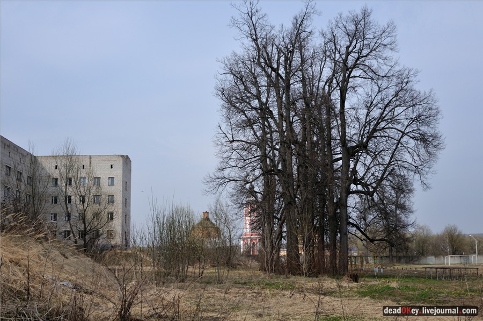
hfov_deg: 53.2
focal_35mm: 36
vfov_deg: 36.8
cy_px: 160
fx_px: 482
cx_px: 242
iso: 200
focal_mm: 24
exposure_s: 1/1250
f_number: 6.3
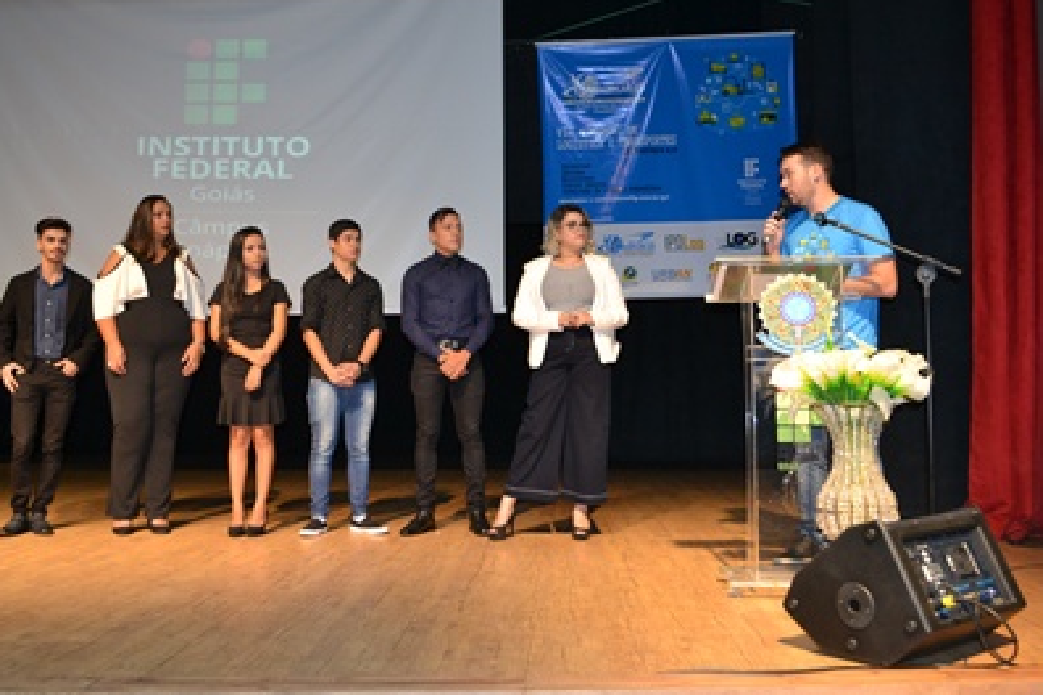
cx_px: 519
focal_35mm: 35
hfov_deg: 54.4
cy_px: 297
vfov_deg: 37.8
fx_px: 1014
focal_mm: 20
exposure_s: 1/60
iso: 1000
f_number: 3.8
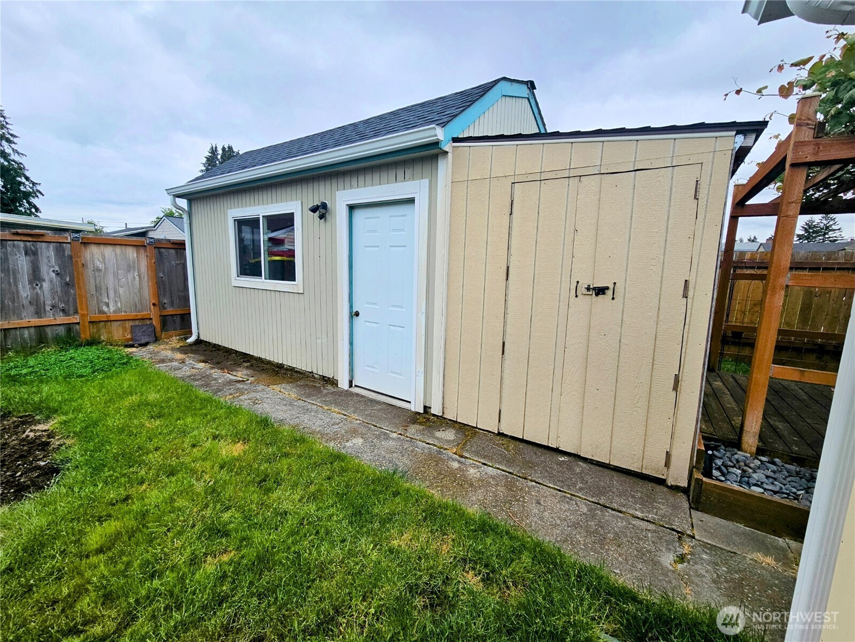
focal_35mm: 13
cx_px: 428
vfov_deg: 89.9
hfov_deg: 106.2
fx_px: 321
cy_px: 321
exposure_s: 1/1167
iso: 50
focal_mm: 2.2
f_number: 2.2
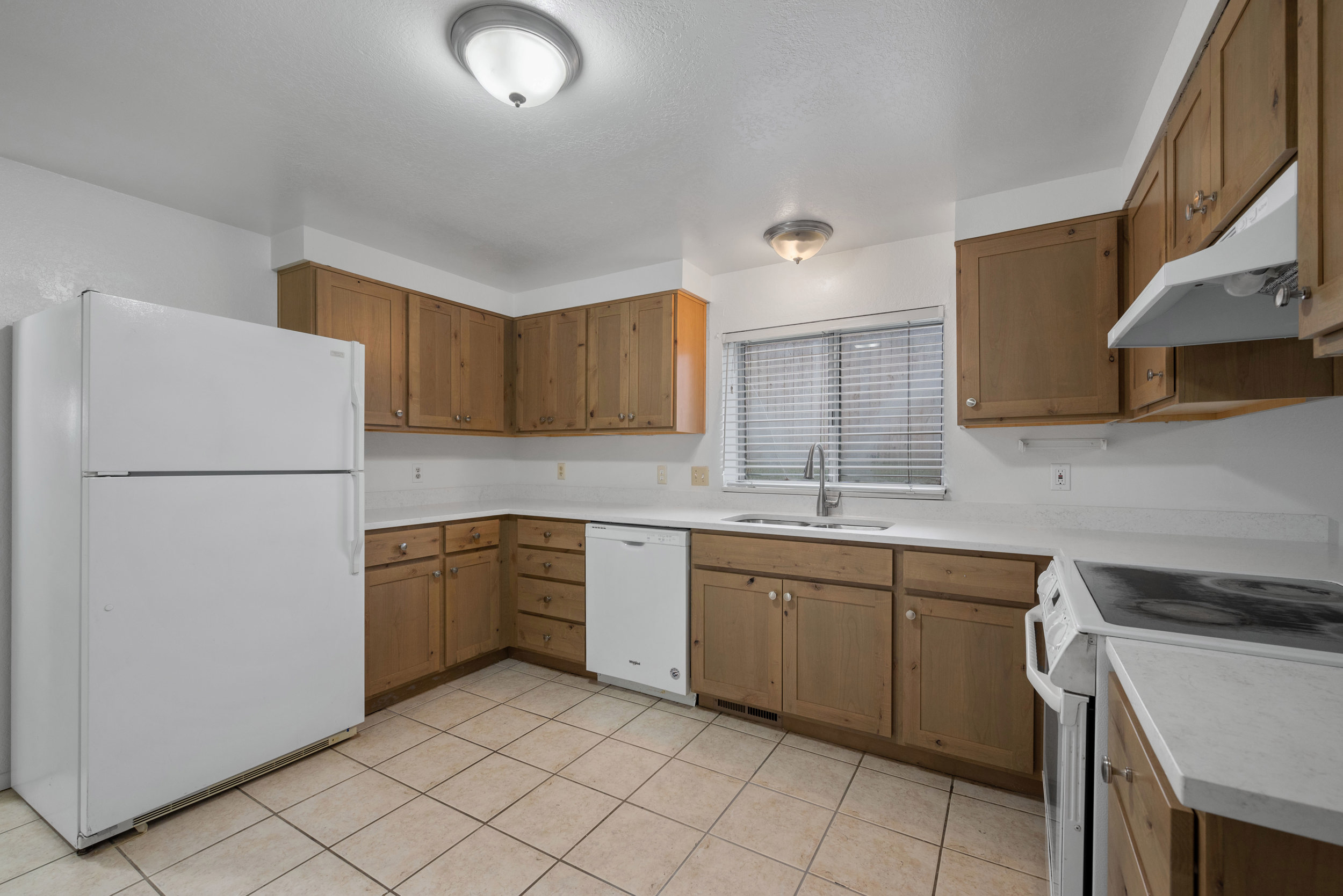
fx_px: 541
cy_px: 448
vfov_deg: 79.3
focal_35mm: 14
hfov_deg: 102.3
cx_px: 672
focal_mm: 14.5
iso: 500
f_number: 8
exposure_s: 1/1.67
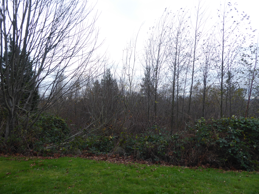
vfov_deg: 56.8
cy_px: 97
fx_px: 180
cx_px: 130
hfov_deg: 71.6
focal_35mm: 24
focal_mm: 4.3
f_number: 3.3
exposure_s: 1/250
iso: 80
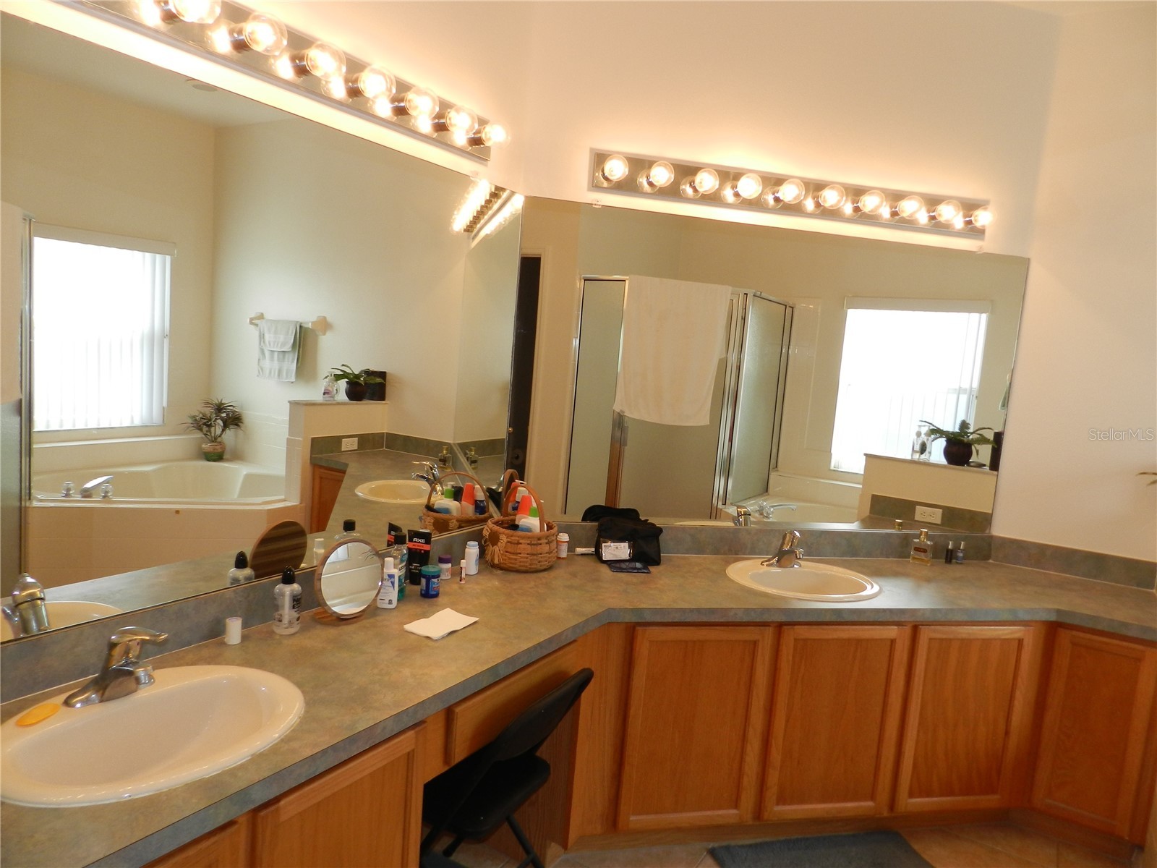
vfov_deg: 58.9
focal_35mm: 23
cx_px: 578
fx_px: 769
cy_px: 434
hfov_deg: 73.9
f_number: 3.4
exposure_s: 1/60
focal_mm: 4
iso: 160
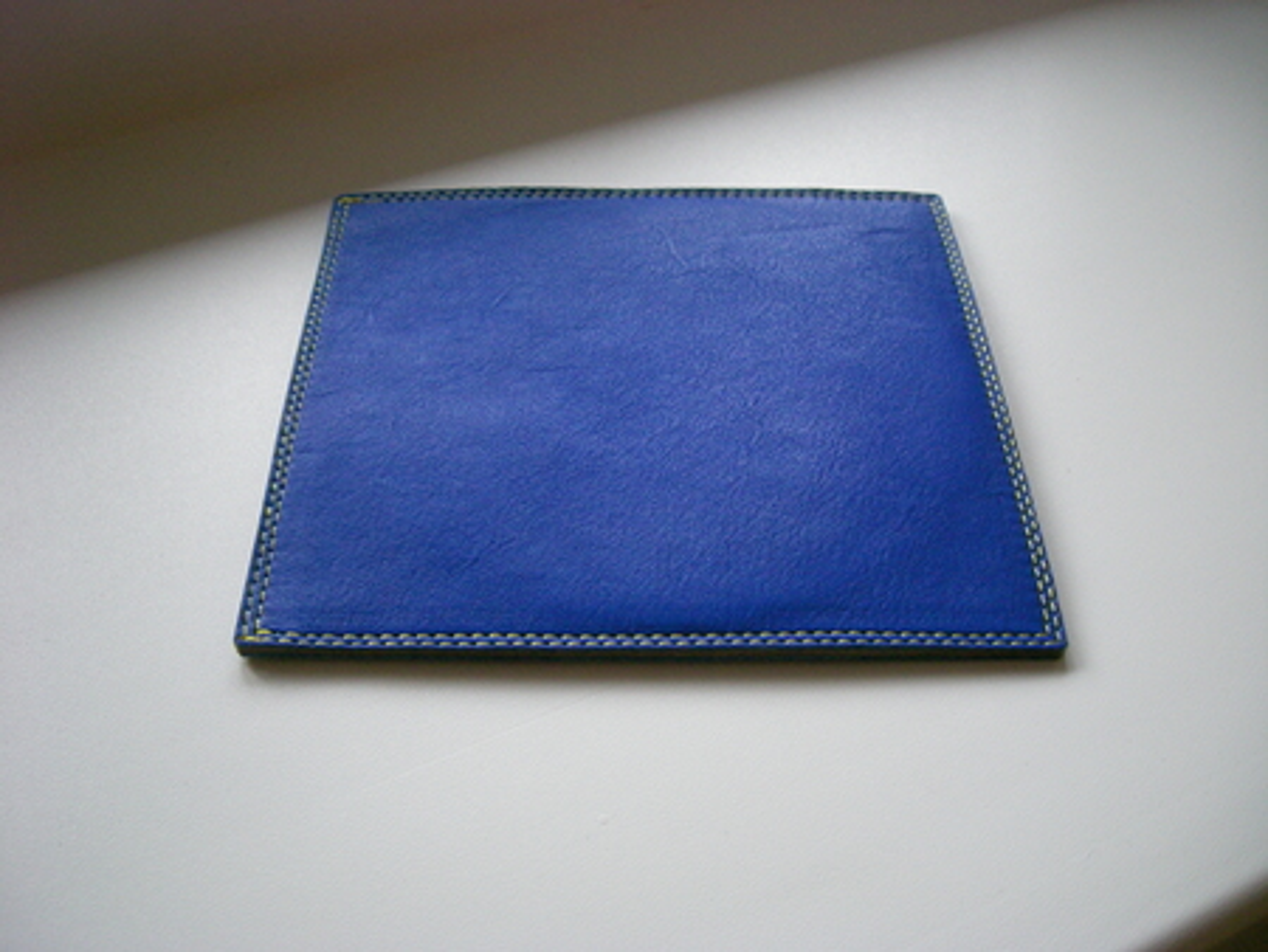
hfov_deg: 49.0
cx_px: 634
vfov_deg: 37.8
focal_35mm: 38
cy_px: 476
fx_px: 1393
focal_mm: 6.2
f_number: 2.7
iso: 320
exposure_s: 1/50
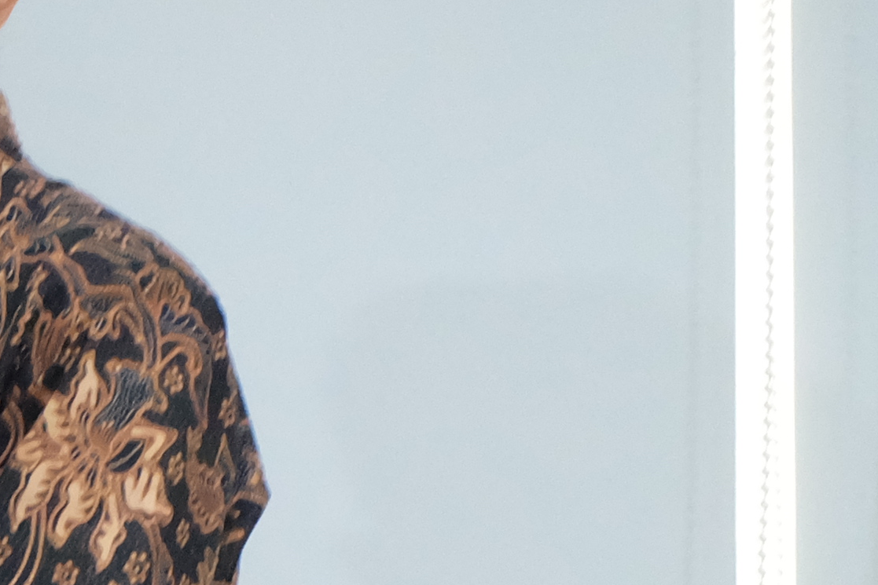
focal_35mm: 206
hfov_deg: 9.6
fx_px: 5024
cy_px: 405
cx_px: -515
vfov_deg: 6.7
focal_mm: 31
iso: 6400
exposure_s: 1/30
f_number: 4.7
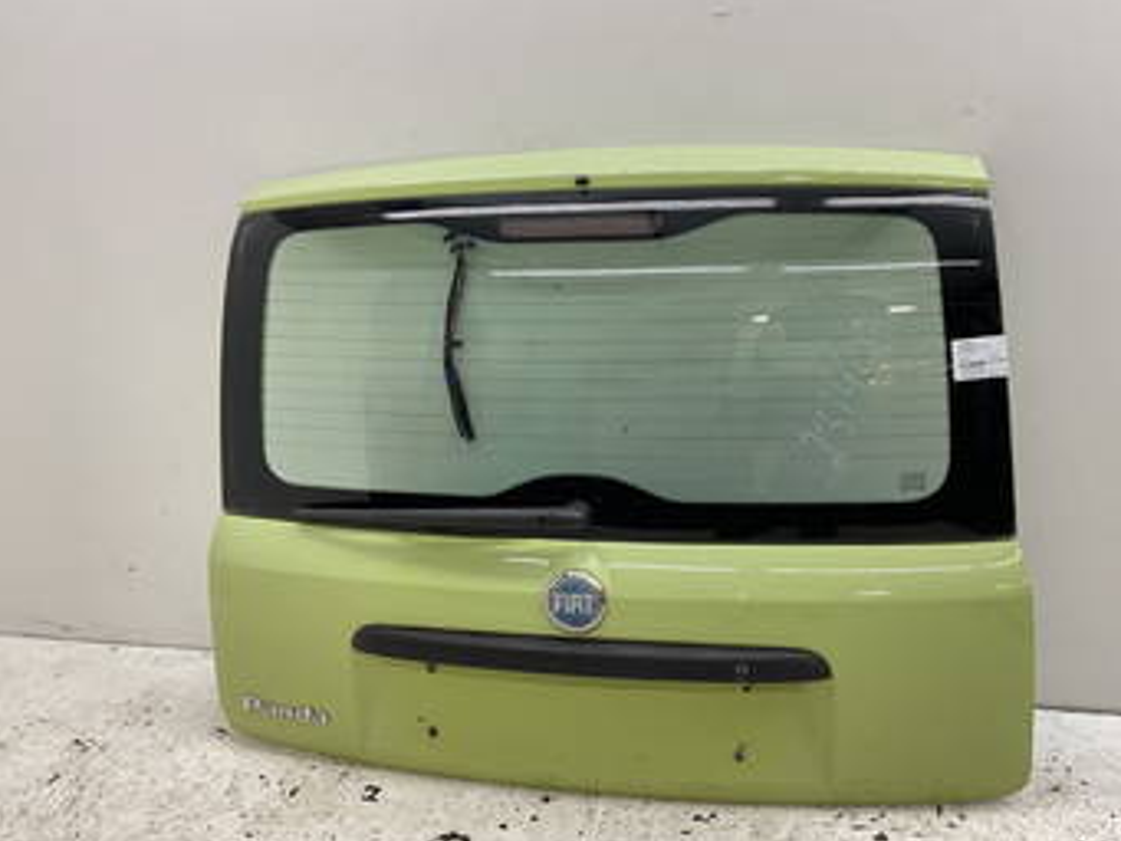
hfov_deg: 53.9
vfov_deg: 41.8
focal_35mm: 34
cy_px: 430
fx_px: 1101
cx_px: 602
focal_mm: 3
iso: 40
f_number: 1.8
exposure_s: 1/50
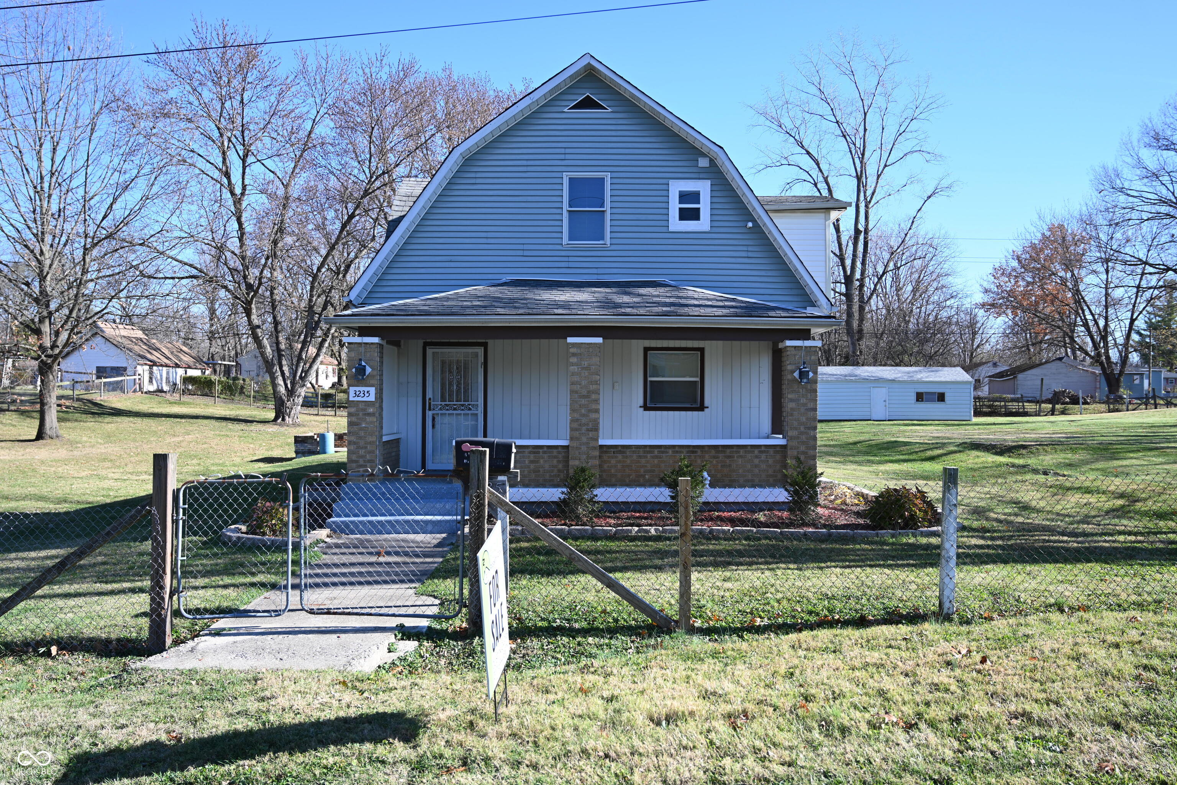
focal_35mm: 29
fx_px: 948
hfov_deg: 63.7
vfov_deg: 45.0
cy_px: 392
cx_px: 588
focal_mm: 29
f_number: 4
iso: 125
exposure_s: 1/500
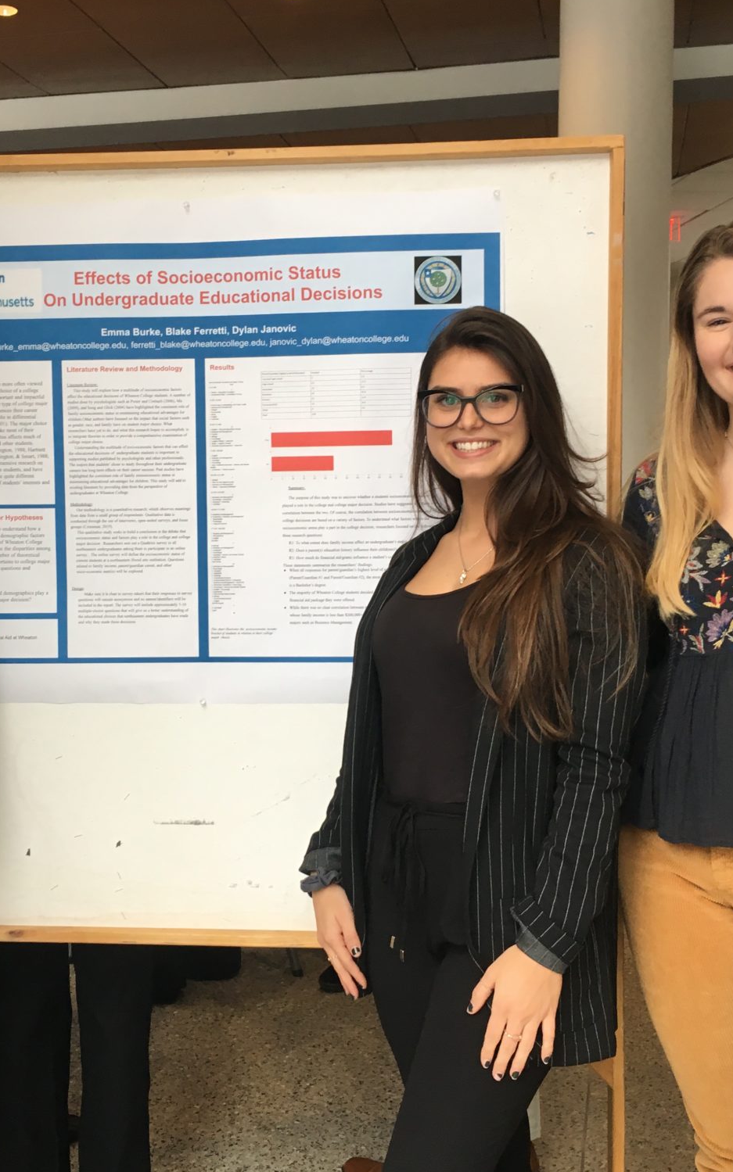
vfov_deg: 47.2
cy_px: 578
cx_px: 306
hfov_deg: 30.5
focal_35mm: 42
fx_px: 1342
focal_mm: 4.15
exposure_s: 1/30
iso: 25
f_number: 2.2
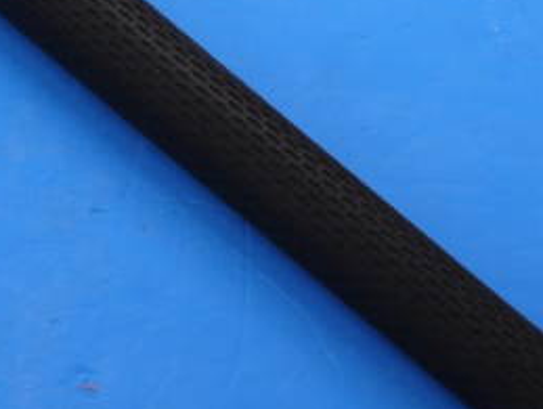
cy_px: 19
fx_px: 2403
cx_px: 143
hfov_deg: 12.9
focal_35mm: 153
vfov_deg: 9.7
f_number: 5
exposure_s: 1/125
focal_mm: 31
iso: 400
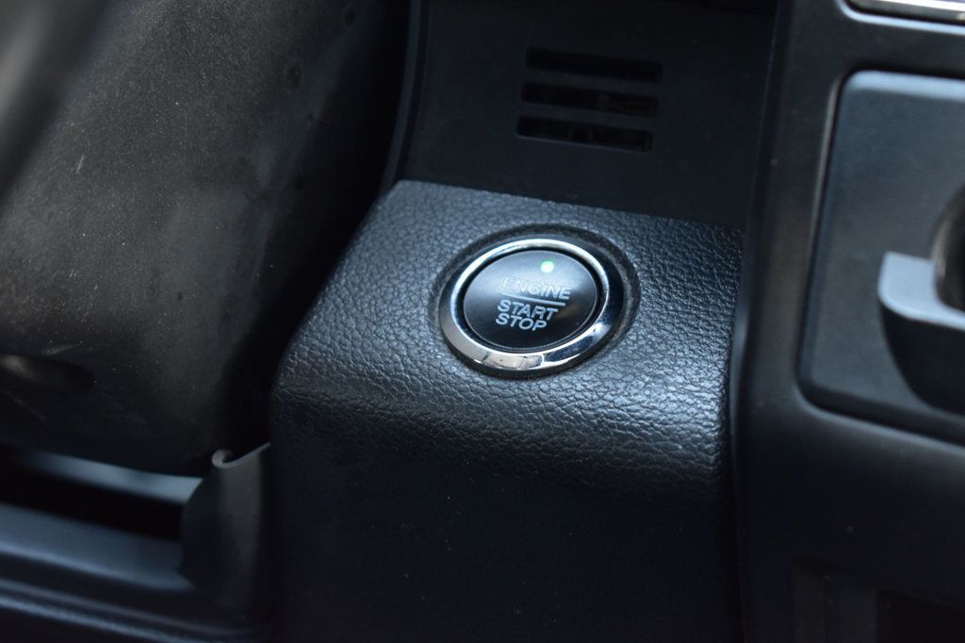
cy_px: 322
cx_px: 482
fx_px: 2211
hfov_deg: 24.6
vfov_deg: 16.5
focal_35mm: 82
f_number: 6.3
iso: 1250
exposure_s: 1/15
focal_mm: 55
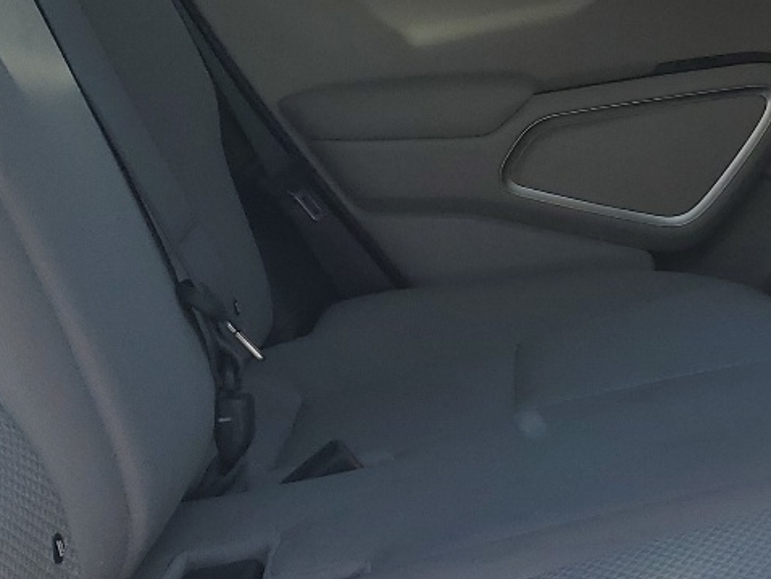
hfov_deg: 21.8
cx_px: 742
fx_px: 1939
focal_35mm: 87
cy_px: 160
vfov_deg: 16.9
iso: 50
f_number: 1.5
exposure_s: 1/909
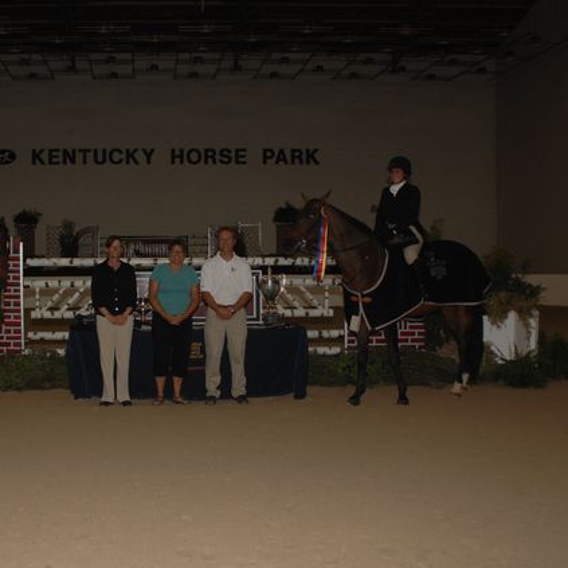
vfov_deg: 31.6
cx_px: 162
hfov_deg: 31.2
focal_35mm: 54
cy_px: 284
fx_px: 1002
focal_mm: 28
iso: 200
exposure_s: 1/125
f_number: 3.5
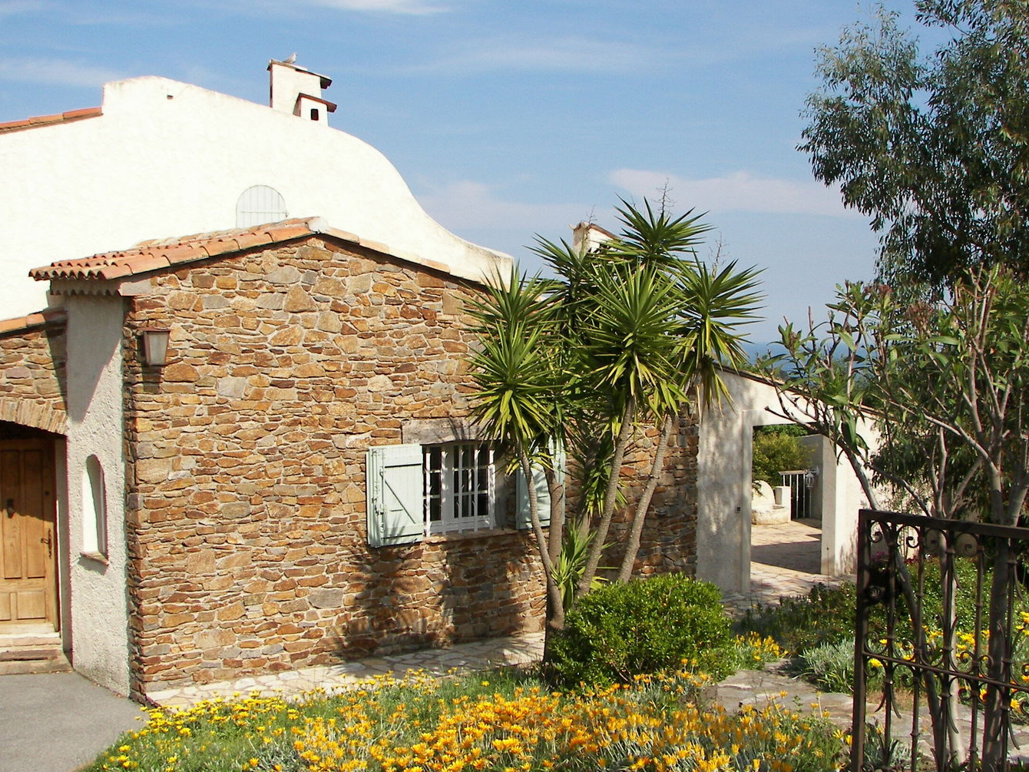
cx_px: 554
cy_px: 368
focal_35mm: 43
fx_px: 1278
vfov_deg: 33.6
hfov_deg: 43.8
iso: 50
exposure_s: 1/640
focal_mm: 6
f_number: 4
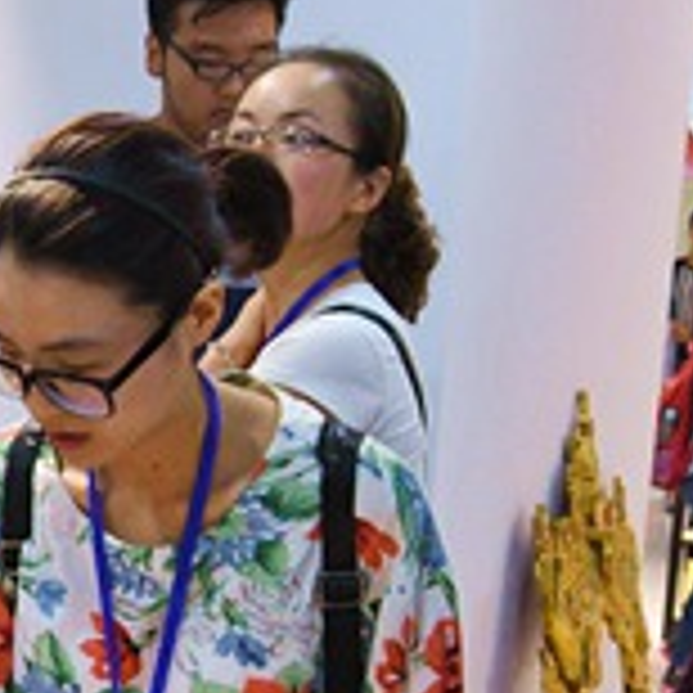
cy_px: 630
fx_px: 1691
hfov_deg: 21.1
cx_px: -202
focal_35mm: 75
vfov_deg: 22.6
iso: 2500
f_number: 3.5
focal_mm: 15
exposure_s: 1/200
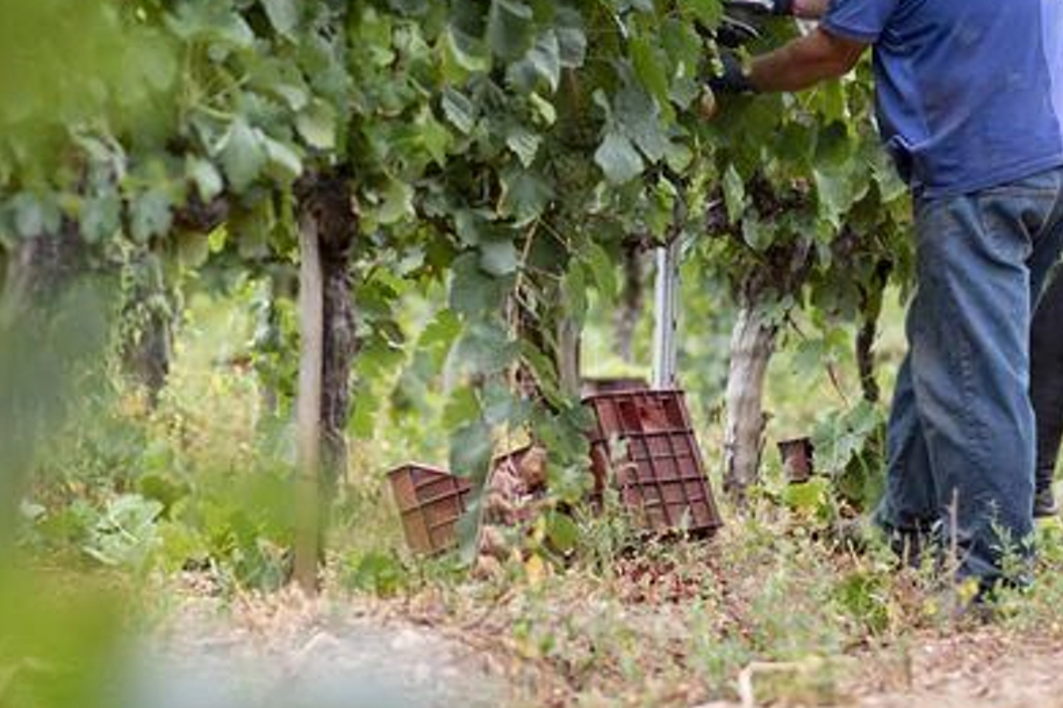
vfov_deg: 7.9
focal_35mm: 174
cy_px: 121
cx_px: 557
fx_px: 5136
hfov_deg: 11.8
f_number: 2.5
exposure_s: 1/400
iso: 200
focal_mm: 85
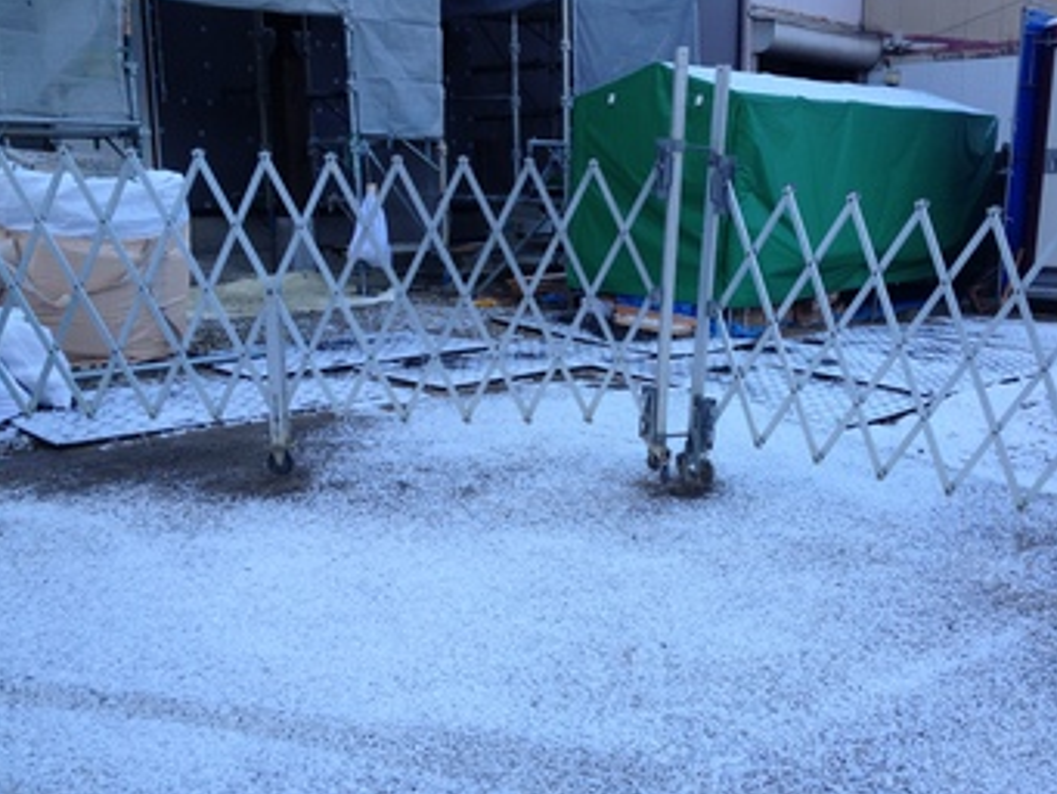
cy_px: 450
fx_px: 1252
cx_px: 604
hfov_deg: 45.6
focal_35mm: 41
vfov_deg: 35.1
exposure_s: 1/197
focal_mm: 4.28
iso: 50
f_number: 2.4
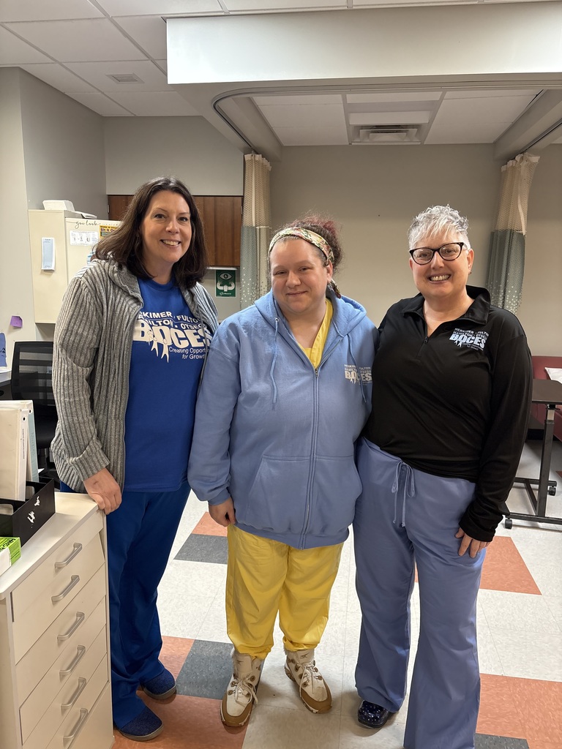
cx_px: 281
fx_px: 563
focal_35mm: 26
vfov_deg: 67.3
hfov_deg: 53.1
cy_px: 374
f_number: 1.6
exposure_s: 1/60
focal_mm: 5.96
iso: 160
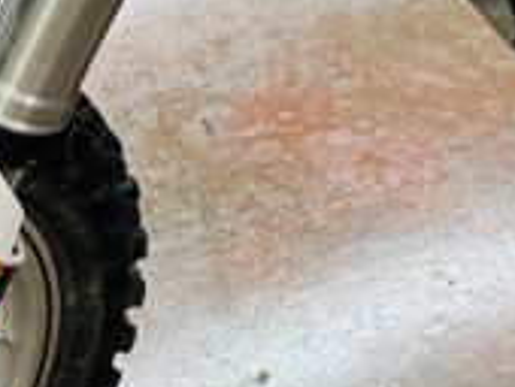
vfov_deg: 8.9
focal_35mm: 163
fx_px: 2428
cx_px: 453
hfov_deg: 12.0
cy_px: -200
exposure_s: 1/60
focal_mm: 6.86
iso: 160
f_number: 1.78
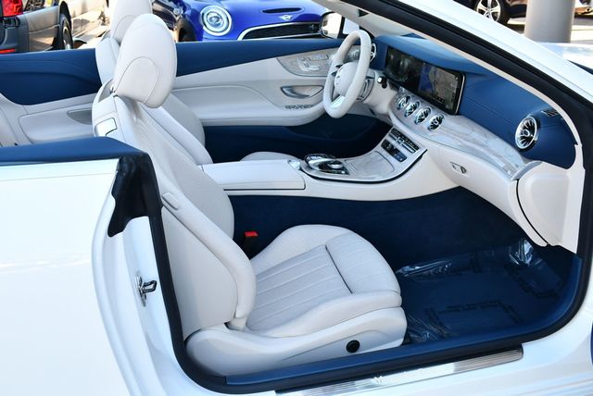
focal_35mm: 36
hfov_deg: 53.1
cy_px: 198
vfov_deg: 36.9
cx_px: 296
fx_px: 594
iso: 400
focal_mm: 18
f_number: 4.5
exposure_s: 1/250
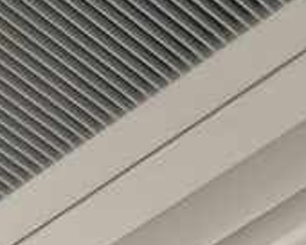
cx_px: -65
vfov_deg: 8.8
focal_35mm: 165
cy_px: -267
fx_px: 1494
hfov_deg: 11.5
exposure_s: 1/30
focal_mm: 3.99
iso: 32
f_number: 1.8
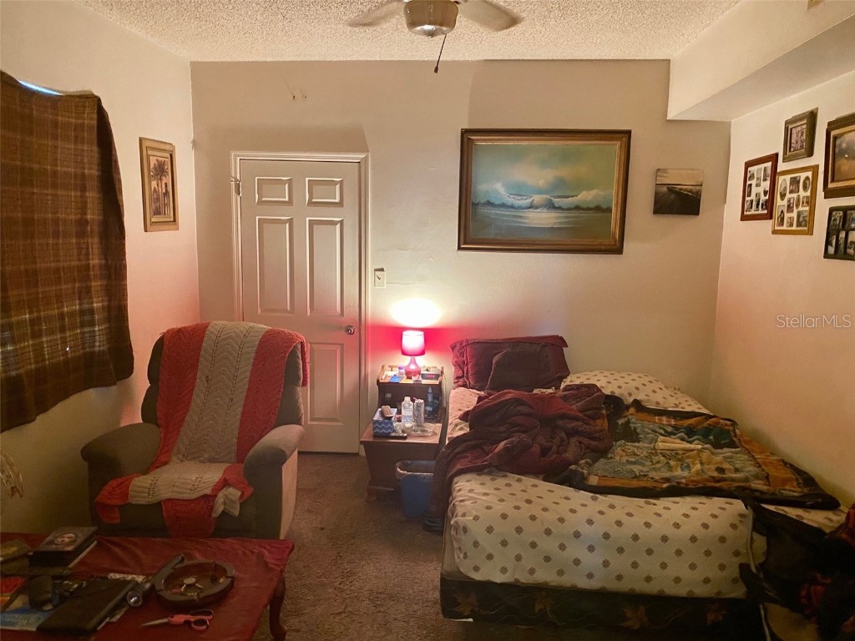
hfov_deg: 67.3
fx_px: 642
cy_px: 320
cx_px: 428
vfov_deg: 53.1
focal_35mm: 26
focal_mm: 4.25
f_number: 1.8
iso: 640
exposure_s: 1/30
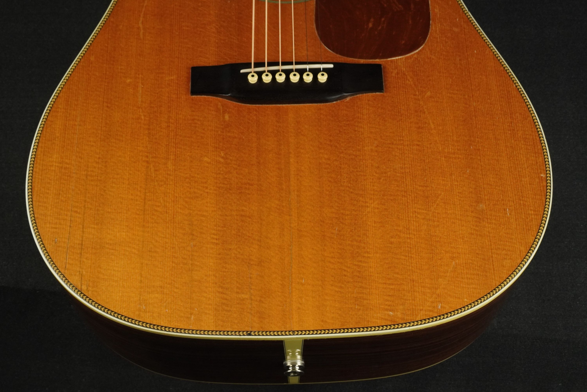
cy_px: 196
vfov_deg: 25.8
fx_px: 856
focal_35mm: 52
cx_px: 294
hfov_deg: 37.9
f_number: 11
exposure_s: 1/60
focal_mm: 35
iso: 1600
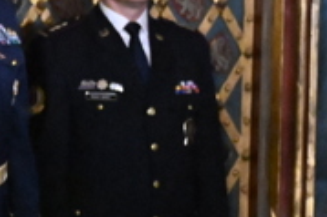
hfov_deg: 8.0
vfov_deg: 5.6
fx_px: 2241
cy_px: 140
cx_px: -267
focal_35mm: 247
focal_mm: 43
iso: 10000
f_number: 3.5
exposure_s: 1/320
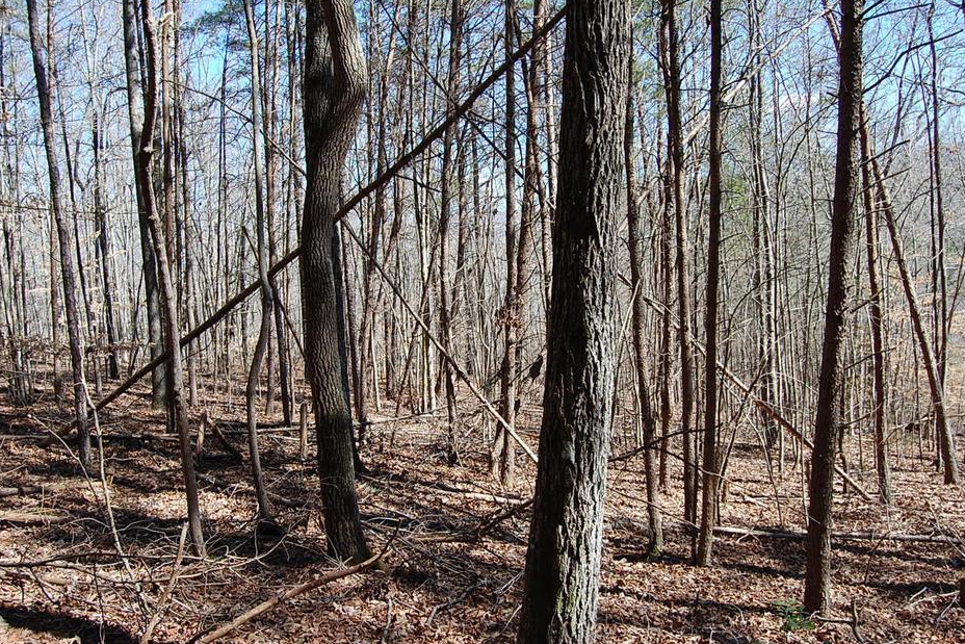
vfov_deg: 44.3
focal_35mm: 30
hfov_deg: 62.7
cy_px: 321
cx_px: 488
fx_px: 791
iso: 200
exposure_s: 1/160
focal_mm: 19
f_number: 6.3
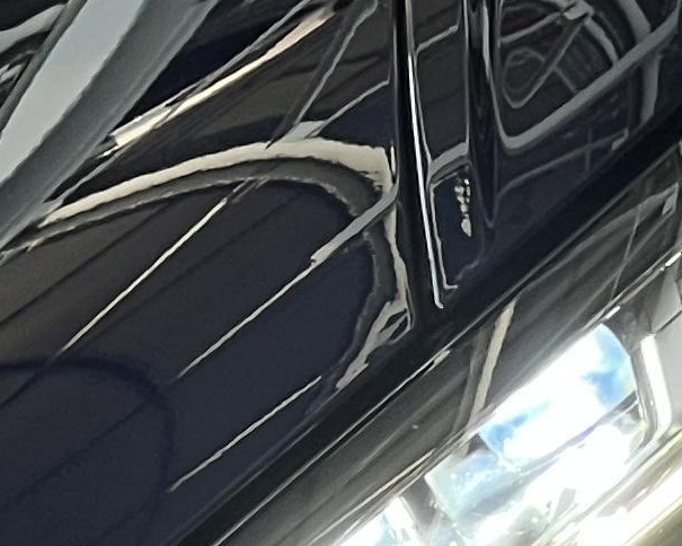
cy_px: 476
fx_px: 10112
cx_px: 521
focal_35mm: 501
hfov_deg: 3.9
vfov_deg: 3.1
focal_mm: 9
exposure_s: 1/102
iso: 40
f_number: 2.8
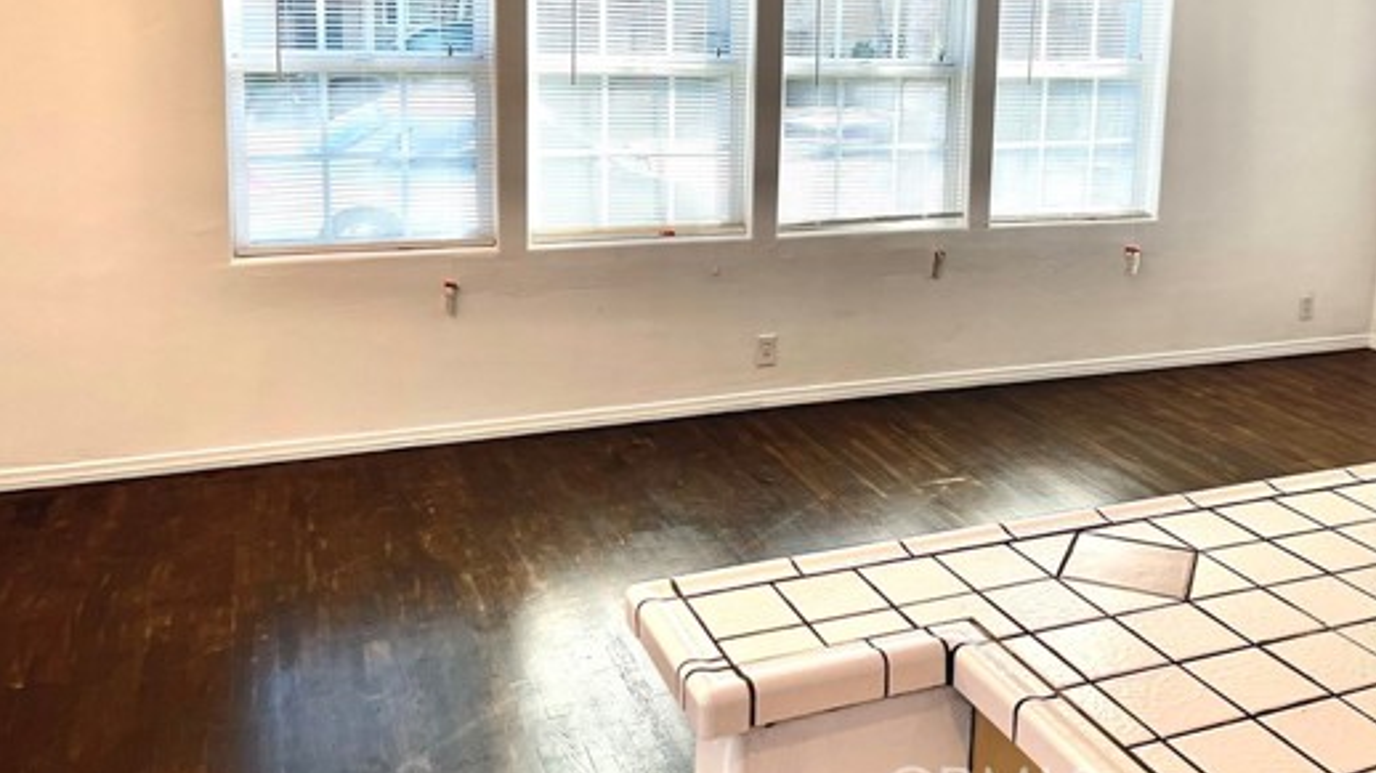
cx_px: 802
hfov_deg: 56.3
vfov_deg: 33.0
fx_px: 1277
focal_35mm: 35
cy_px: 191
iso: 32
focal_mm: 5.1
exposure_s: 1/228
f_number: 1.6
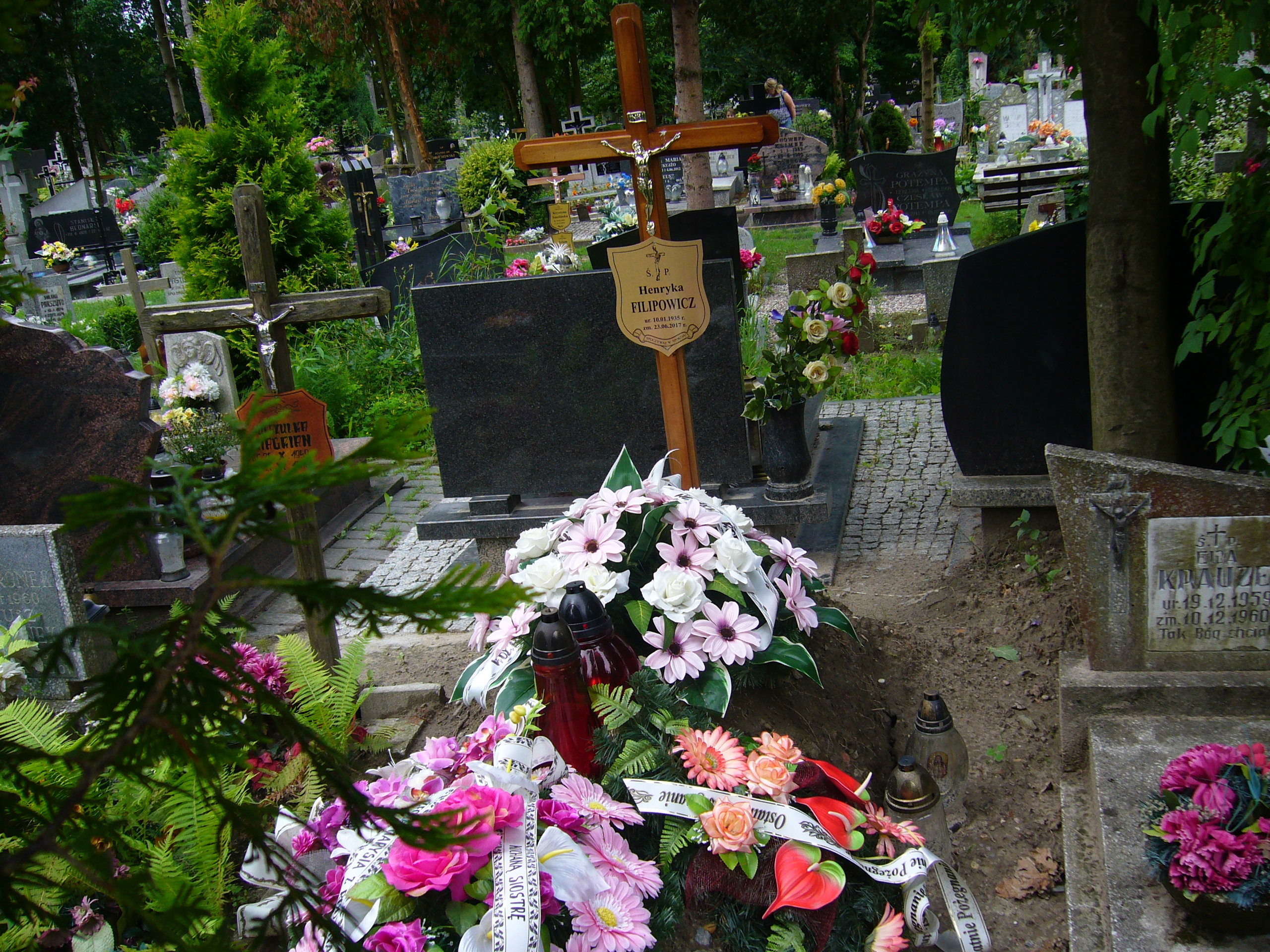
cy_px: 476
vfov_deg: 40.7
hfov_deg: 52.6
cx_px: 635
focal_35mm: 35
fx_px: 1284
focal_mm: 5.8
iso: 80
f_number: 2.8
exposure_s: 1/320
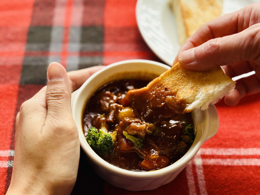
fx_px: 391
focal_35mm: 52
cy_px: 98
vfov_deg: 28.0
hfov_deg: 36.8
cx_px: 130
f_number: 1.6
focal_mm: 5.96
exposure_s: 1/92
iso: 50
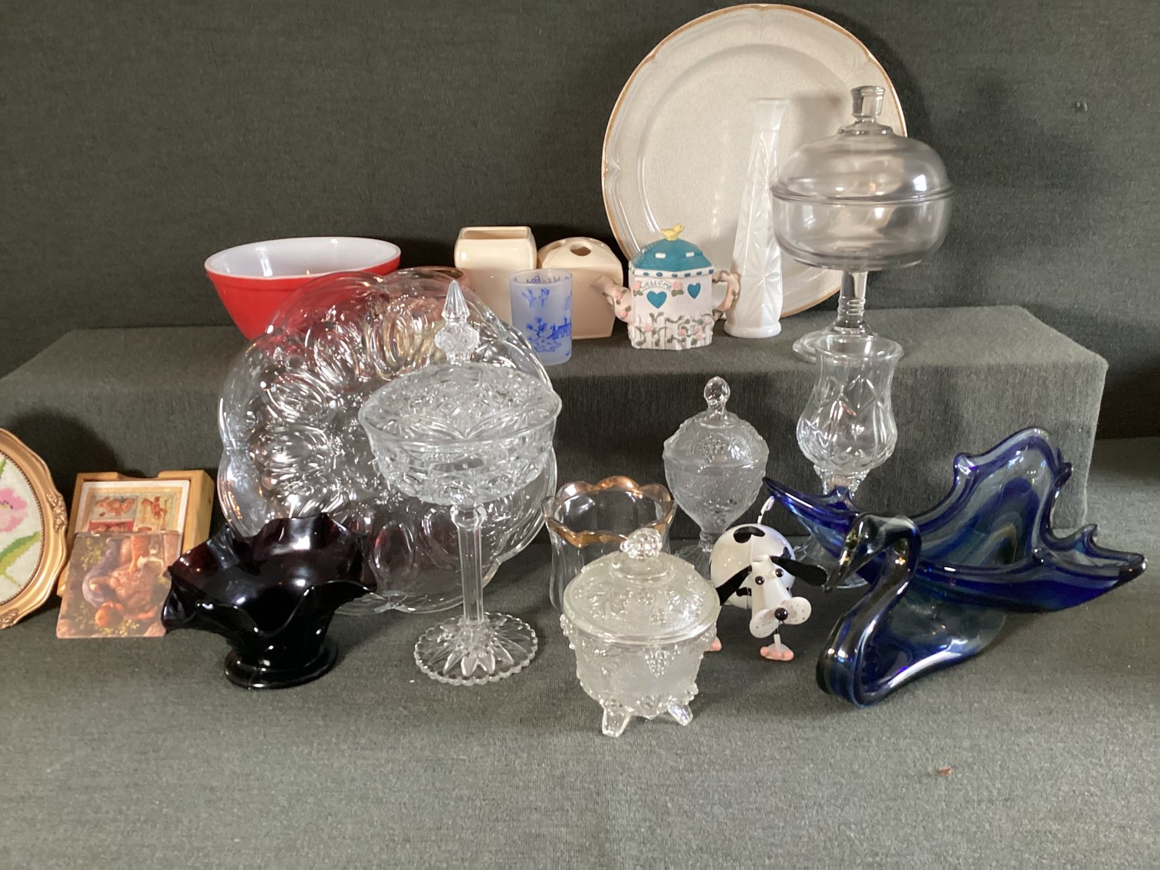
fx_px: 1039
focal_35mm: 31
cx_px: 580
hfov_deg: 58.3
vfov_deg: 45.4
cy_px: 435
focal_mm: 3.3
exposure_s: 1/60
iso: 320
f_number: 2.4
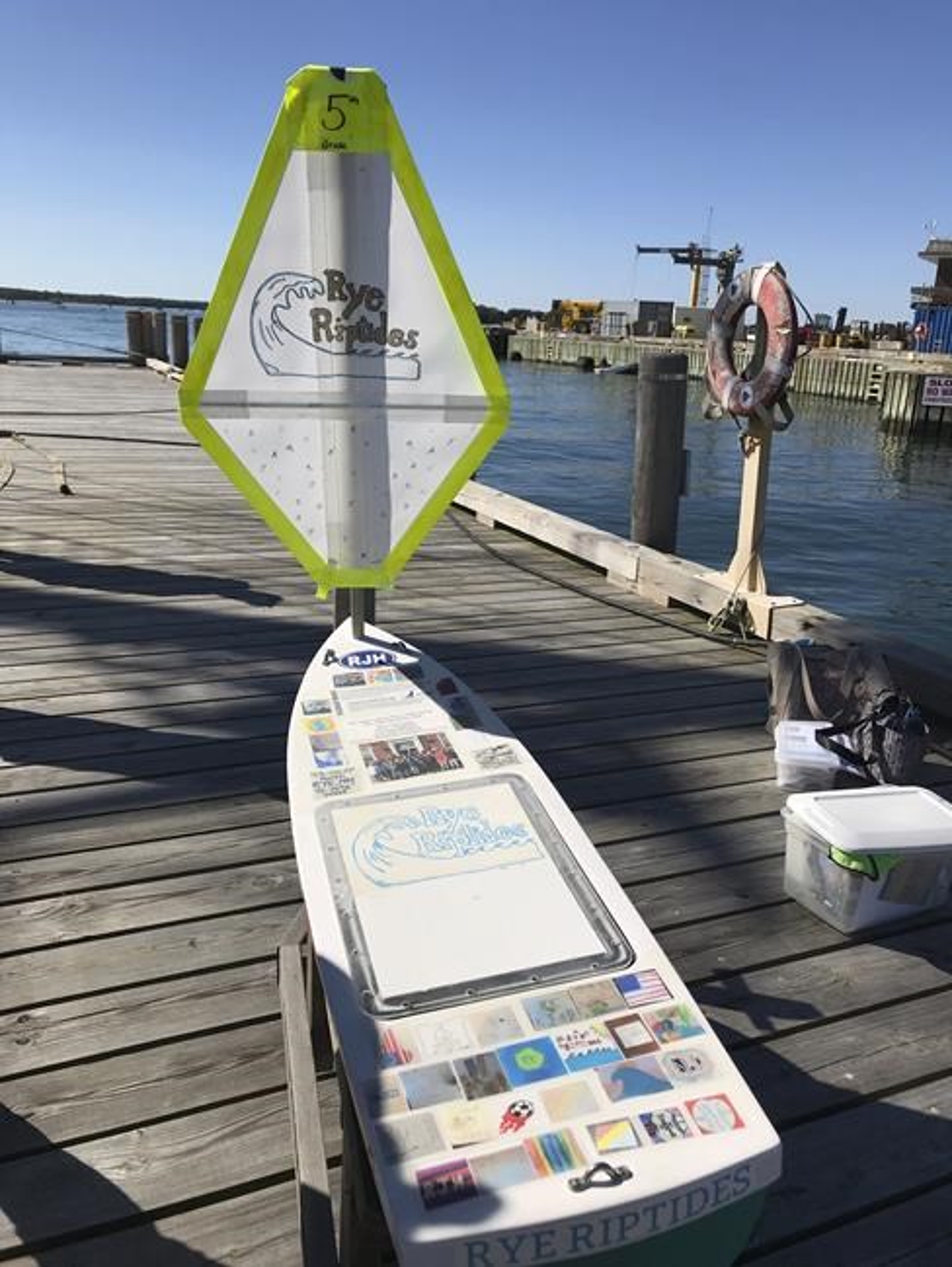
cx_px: 476
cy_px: 634
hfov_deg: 49.8
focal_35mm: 28
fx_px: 1026
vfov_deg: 63.4
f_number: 1.8
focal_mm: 3.99
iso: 20
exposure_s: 1/5650
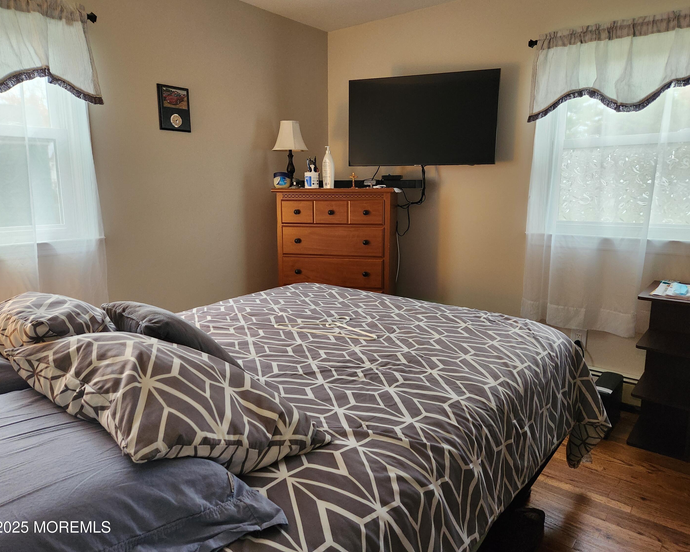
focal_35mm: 24
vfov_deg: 58.8
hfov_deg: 70.3
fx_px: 490
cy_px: 276
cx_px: 350
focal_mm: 5.4
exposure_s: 1/120
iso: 400
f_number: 1.8
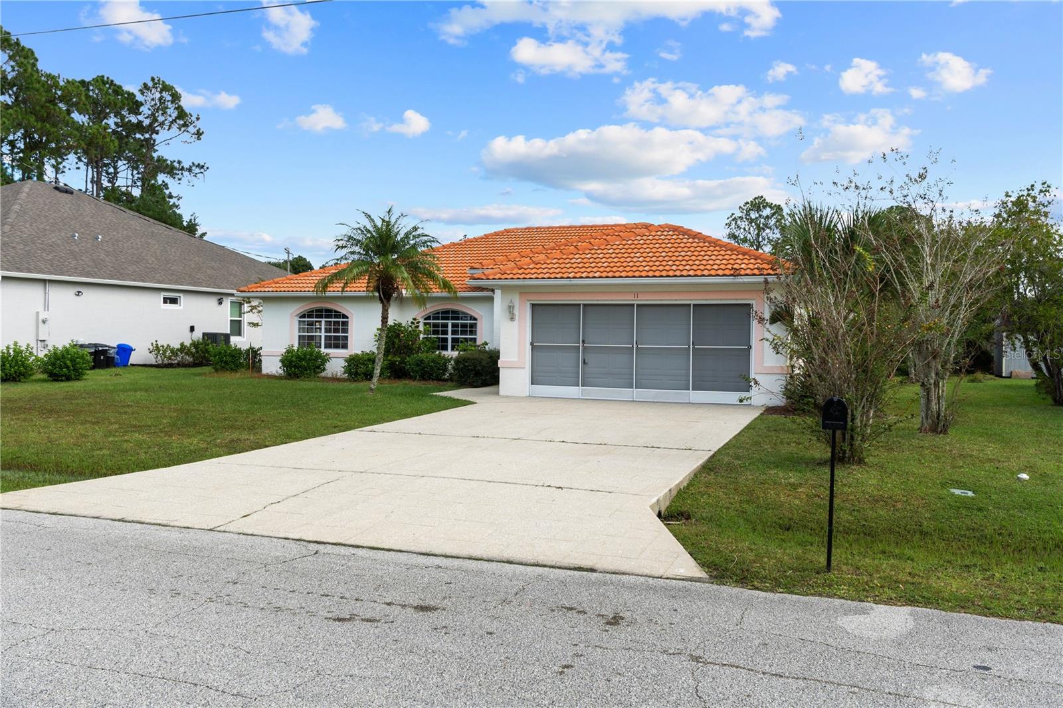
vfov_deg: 43.6
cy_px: 354
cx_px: 532
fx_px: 886
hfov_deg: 61.9
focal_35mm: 30
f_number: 8
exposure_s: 1/320
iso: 100
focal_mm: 20
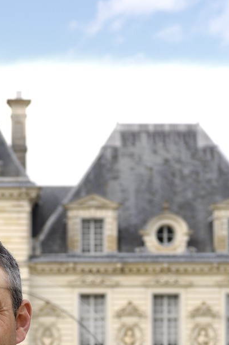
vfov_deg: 9.9
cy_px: 441
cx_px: -24
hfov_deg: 6.7
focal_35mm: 204
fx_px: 1953
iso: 100
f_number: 6
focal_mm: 52
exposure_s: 1/160
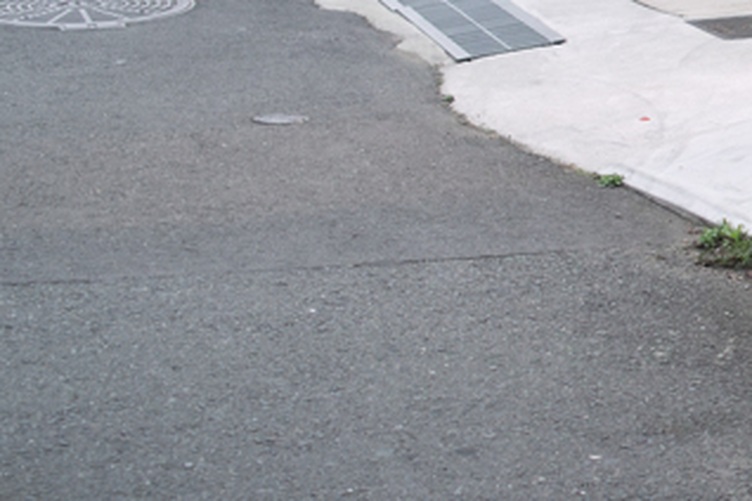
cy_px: 43
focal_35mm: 132
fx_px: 2757
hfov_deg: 14.7
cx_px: 1022
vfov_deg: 10.3
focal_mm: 24.2
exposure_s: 1/160
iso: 100
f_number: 2.8
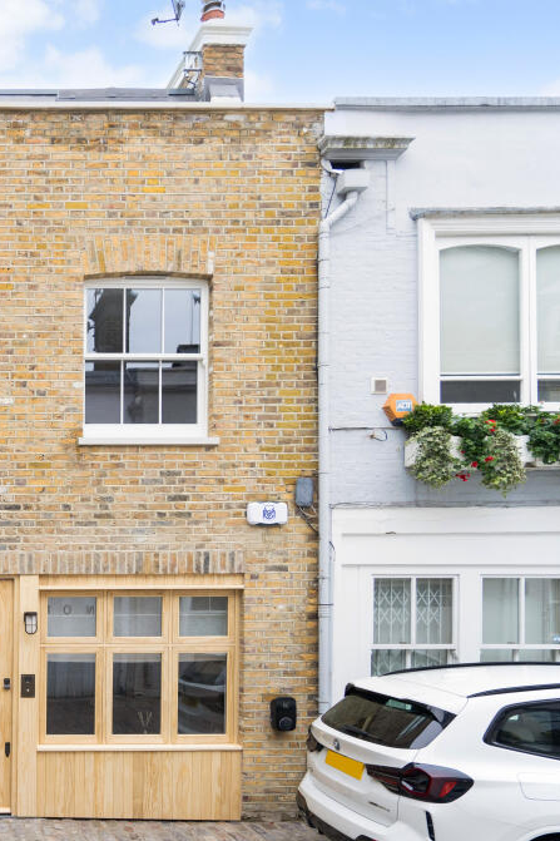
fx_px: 677
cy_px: 418
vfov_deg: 63.7
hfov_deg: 37.6
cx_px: -55
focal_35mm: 29
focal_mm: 19
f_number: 4
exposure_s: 1/160
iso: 1000
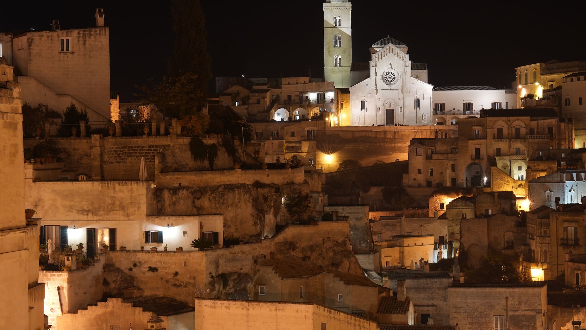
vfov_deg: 12.7
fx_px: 1476
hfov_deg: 22.4
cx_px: 339
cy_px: 156
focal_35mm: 95
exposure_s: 6
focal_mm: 70
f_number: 11
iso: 400
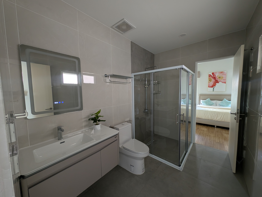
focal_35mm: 12
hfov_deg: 110.5
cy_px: 98
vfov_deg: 94.6
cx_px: 131
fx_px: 91
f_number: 1.95
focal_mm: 2.23
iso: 117
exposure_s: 1/25
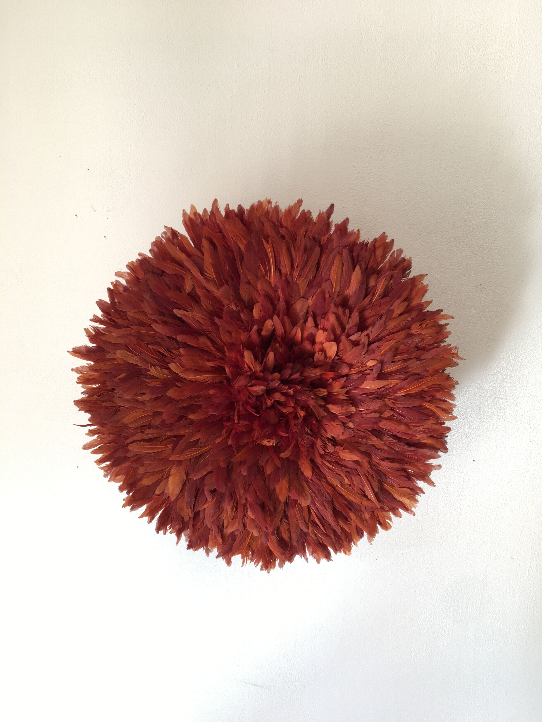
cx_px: 271
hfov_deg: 48.2
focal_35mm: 29
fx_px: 605
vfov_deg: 61.7
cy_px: 361
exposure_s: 1/33
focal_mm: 4.15
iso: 32
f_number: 2.2
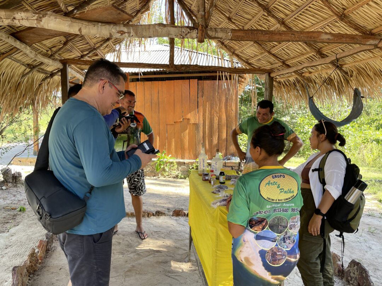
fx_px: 287
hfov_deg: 67.3
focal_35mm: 26
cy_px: 143
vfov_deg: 53.1
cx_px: 191
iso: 32
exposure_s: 1/121
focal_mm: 4.2
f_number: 1.6
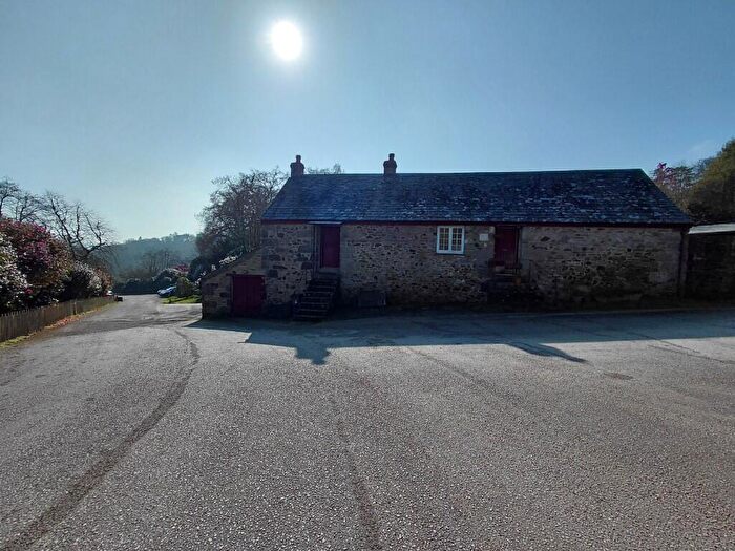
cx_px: 368
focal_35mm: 16
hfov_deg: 94.5
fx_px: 340
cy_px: 276
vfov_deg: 78.1
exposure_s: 1/4283
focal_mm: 1.64
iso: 50
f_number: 2.2
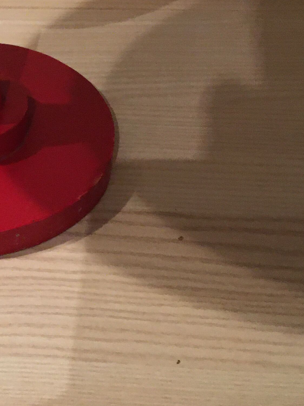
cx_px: -28
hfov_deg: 18.2
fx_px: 913
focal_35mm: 78
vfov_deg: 24.9
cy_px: 140
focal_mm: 4.15
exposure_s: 1/25
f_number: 2.2
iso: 200
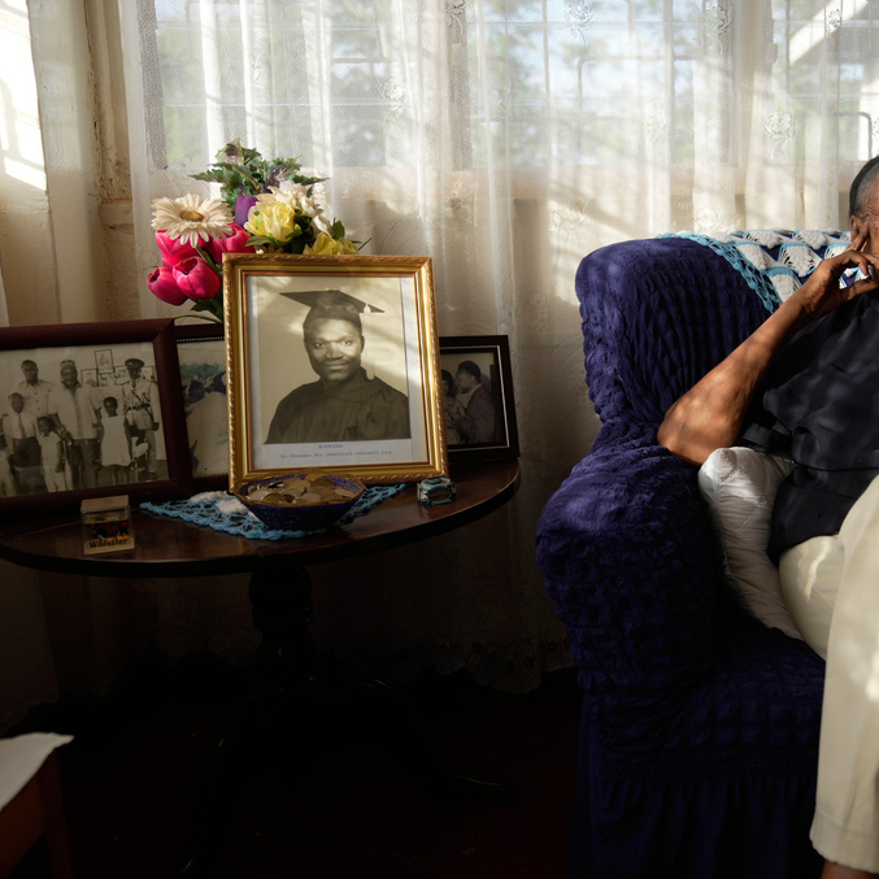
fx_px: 1034
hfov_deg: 44.5
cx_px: 660
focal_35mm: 36
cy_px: 437
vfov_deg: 46.0
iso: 400
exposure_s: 1/640
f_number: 2.8
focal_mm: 28
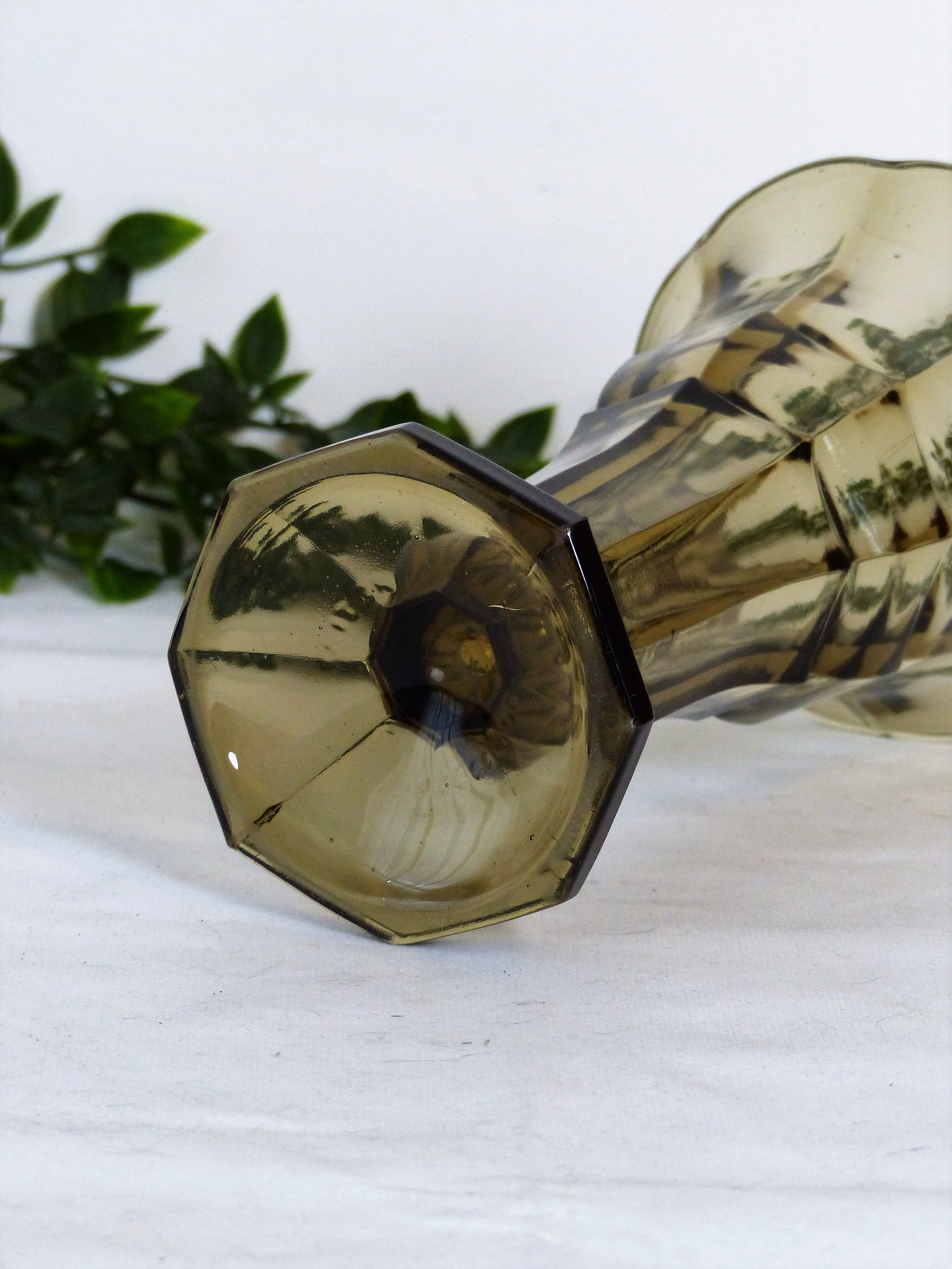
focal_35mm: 154
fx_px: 5647
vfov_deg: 12.8
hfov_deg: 9.6
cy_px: 634
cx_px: 476
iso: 400
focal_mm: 25.2
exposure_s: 1/50
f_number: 2.8
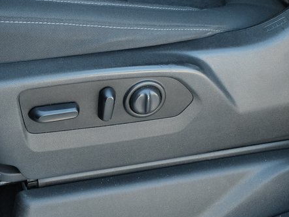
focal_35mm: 125
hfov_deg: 15.7
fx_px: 1044
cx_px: 104
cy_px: 109
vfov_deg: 11.9
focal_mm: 37.4
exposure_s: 1/320
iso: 2500
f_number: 5
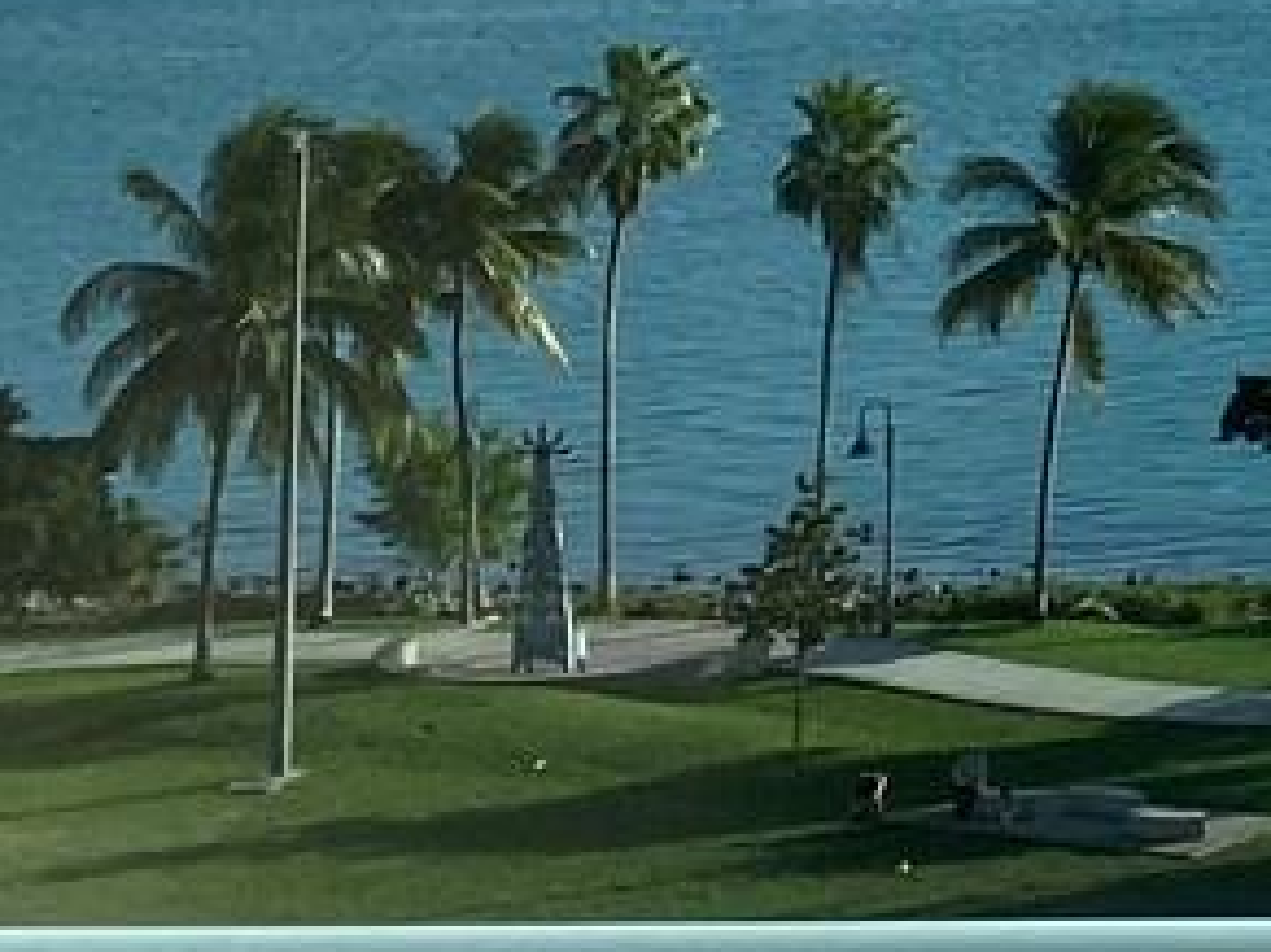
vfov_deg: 9.7
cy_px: -935
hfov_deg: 11.4
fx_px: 5248
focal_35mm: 143
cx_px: 3062
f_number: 1.8
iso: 32
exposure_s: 1/4115
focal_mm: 4.25
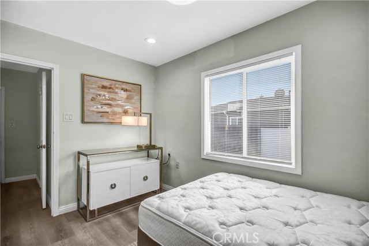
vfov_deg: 72.0
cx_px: 184
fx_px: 169
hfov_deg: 95.0
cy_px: 123
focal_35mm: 16
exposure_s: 1/25
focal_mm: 11
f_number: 8
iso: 100
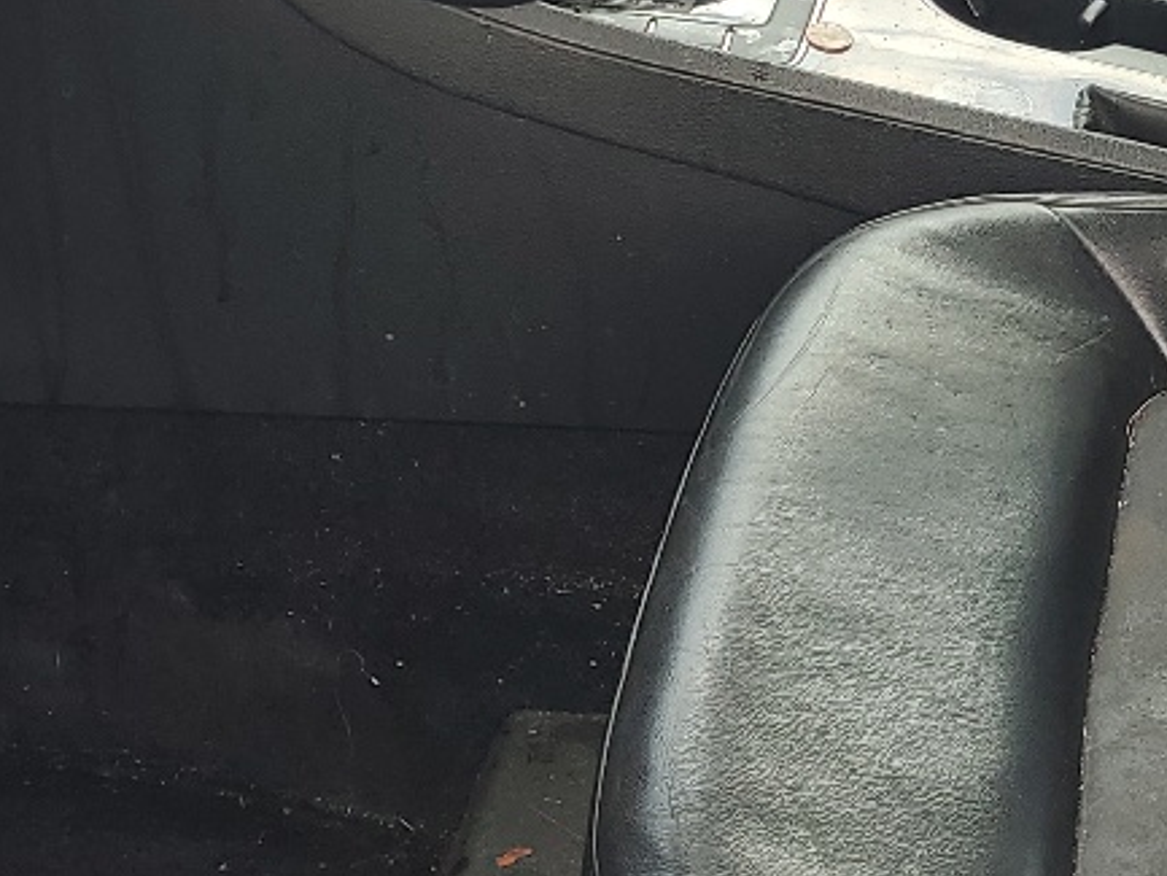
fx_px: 3237
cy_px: 143
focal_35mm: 96
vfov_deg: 15.3
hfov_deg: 19.7
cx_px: 1213
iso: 50
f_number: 1.5
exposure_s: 1/238
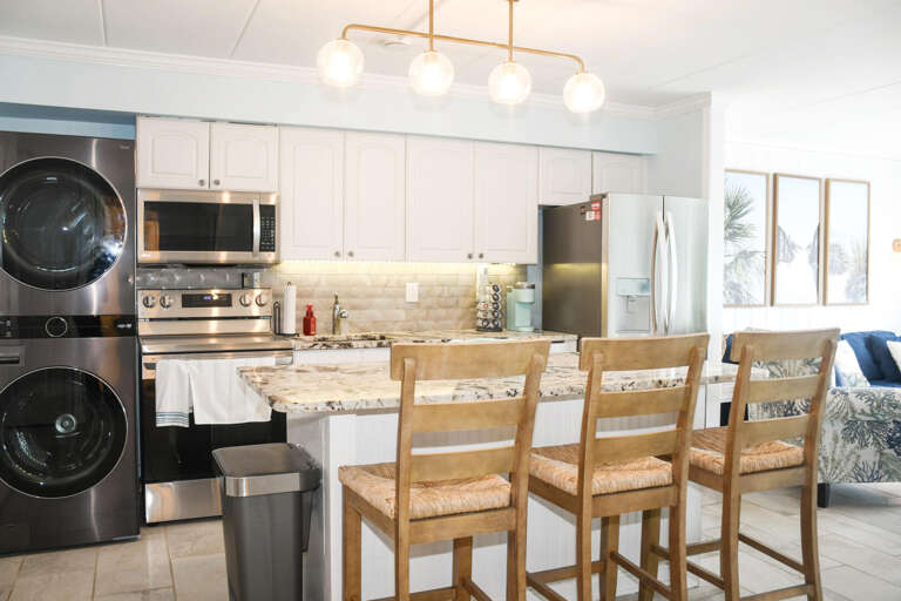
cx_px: 450
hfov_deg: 61.9
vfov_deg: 43.6
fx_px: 751
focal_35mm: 30
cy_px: 300
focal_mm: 20
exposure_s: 1/15
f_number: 4
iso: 100
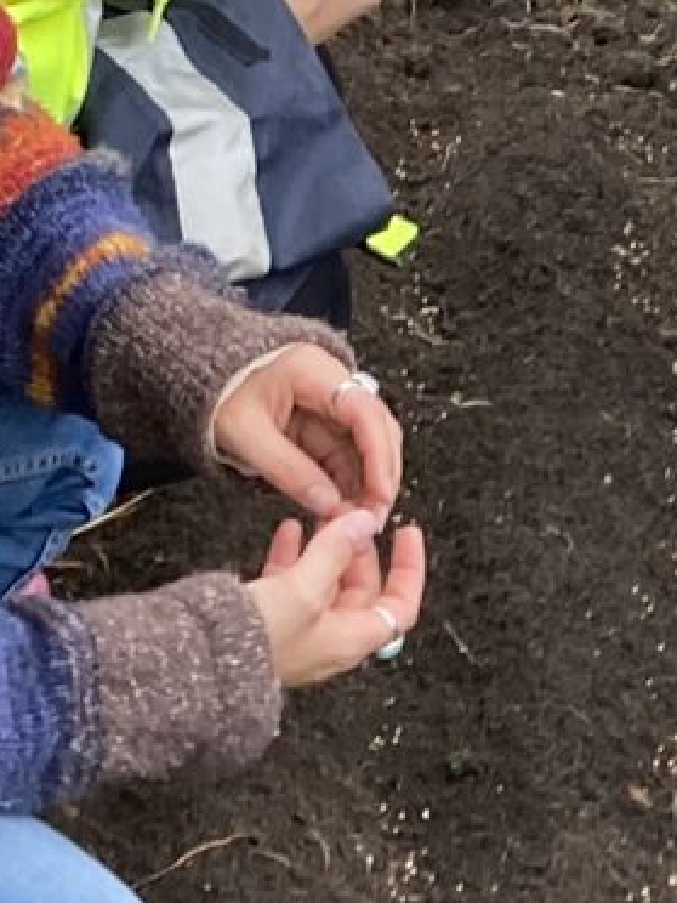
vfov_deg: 10.6
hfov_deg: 7.9
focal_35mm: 179
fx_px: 4668
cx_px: 1420
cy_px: 1396
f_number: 1.8
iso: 64
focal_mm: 4.25
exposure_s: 1/121
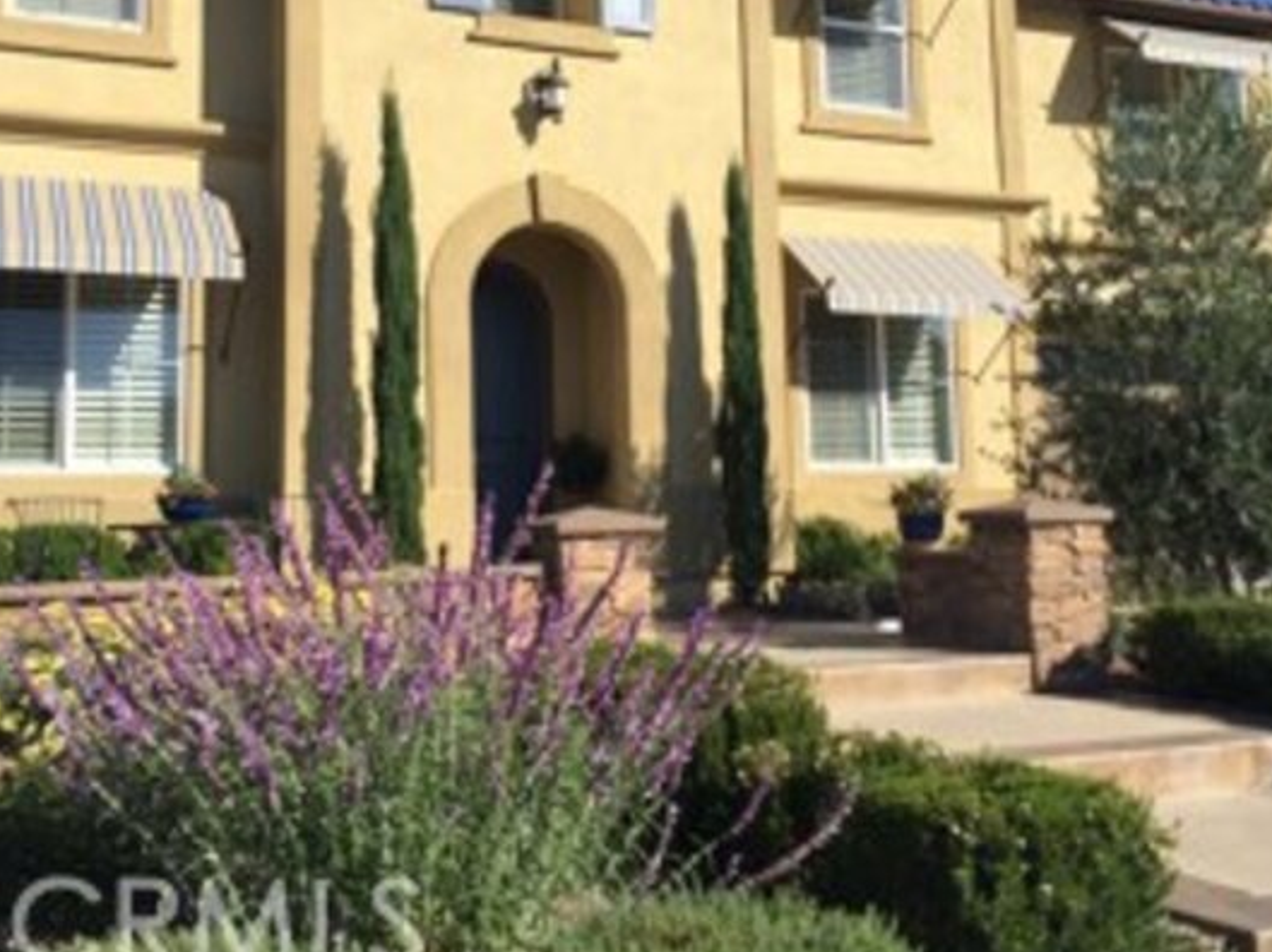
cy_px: 325
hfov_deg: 45.8
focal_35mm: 41
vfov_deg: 34.8
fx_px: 1506
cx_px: 630
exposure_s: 1/1464
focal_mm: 4.15
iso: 32
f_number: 2.2
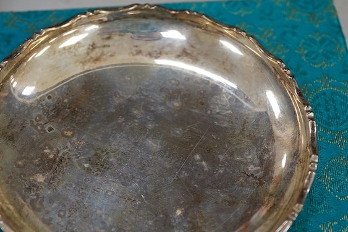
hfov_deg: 28.0
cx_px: 139
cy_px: 165
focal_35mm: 72
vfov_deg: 18.8
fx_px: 696
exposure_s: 1/125
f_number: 7.1
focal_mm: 30
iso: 800
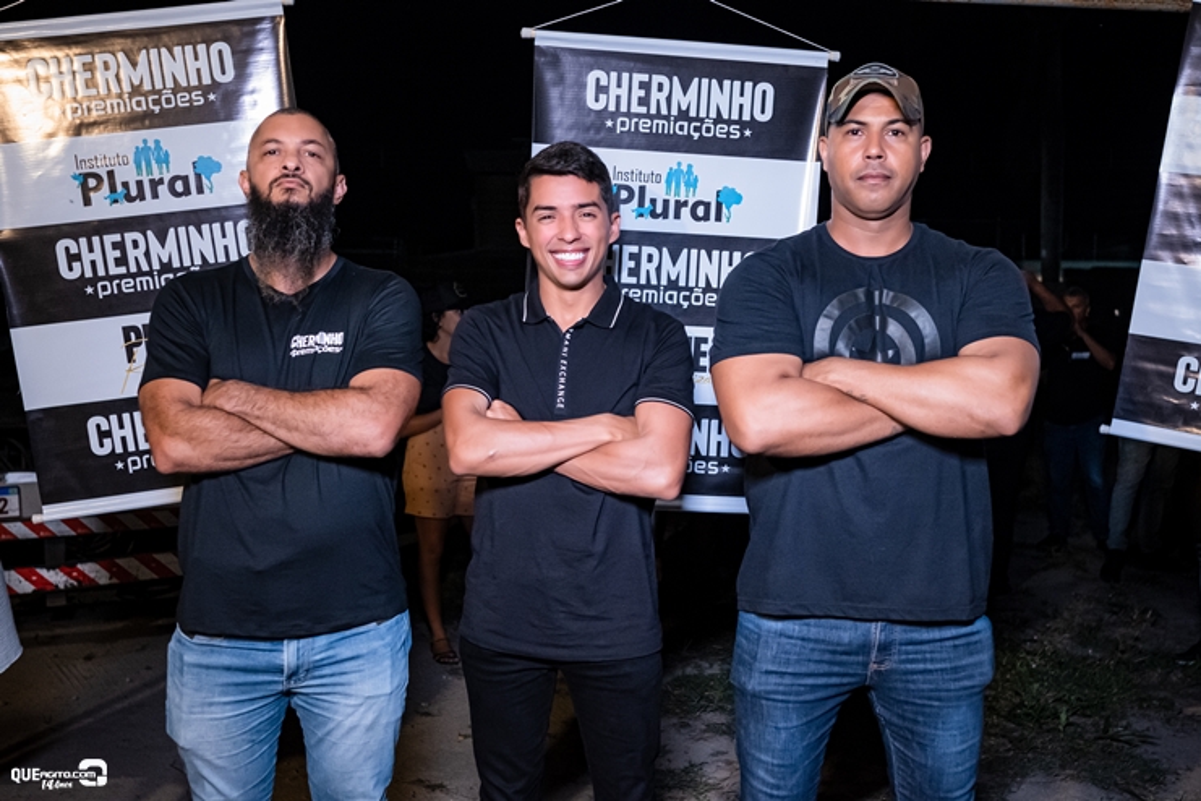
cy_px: 400
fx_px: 1201
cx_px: 600
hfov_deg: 53.1
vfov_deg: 36.9
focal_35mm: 36
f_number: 2.8
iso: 2500
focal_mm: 24
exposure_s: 1/200
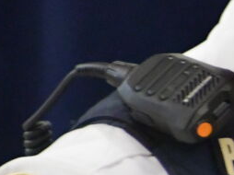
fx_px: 11137
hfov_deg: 1.2
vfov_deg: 0.9
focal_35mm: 1649
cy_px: 179
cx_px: 521
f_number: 5
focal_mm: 165
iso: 7200
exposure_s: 1/125
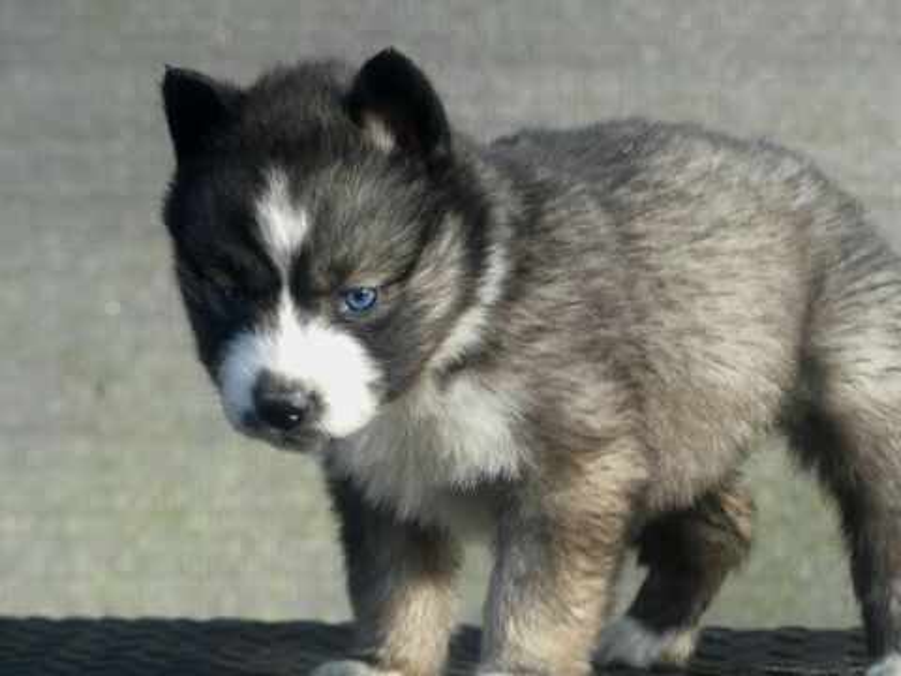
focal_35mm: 236
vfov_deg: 6.3
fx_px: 6143
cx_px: 450
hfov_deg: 8.4
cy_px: 338
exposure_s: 1/200
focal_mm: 42.5
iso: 100
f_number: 3.2
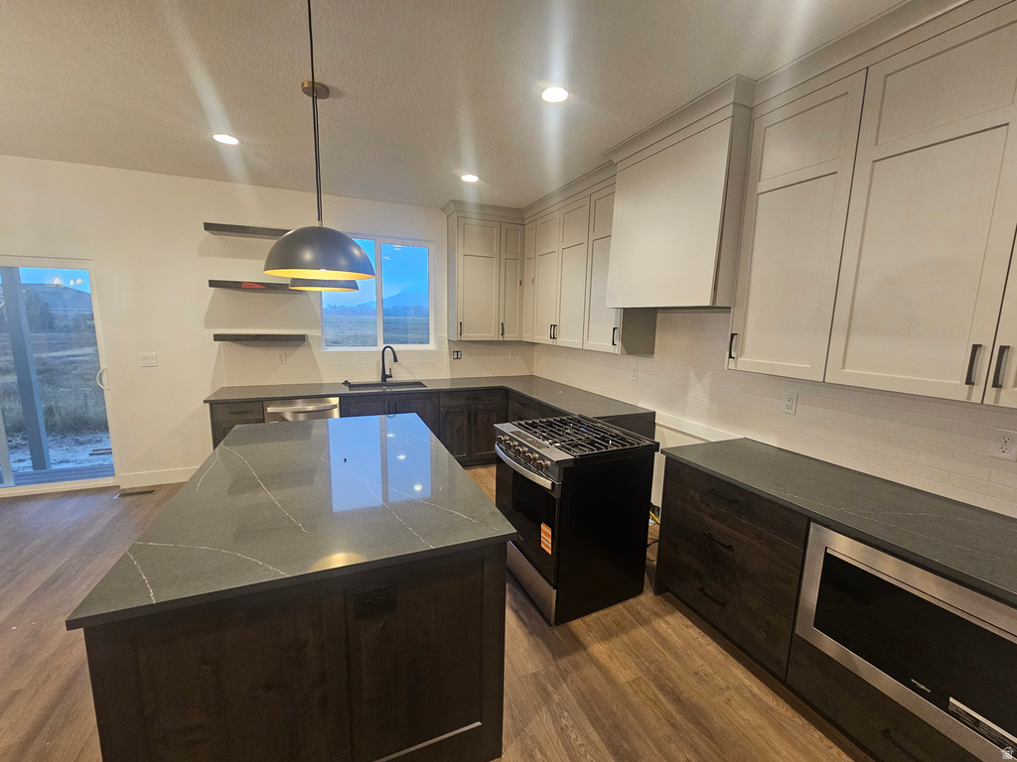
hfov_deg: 106.2
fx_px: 382
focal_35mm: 13
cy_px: 381
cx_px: 508
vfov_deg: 89.9
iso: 250
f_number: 2.2
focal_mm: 2.2
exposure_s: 1/60
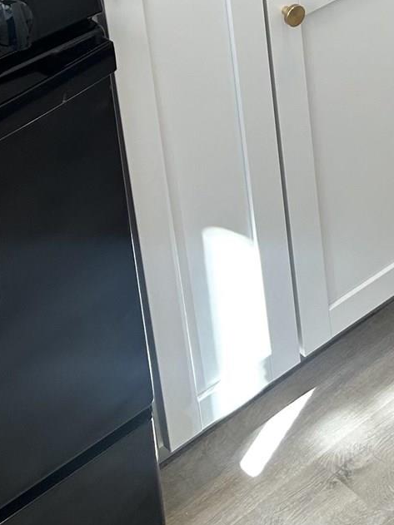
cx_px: 447
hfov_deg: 15.1
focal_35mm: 95
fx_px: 1442
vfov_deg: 18.3
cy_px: -269
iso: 80
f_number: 1.5
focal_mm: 5.7
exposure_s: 1/120
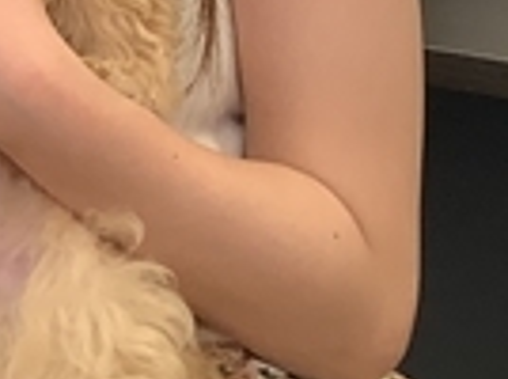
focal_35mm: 139
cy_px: -387
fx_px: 2036
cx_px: -303
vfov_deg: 9.9
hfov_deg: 13.3
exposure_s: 1/60
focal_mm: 3.3
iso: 80
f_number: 2.4
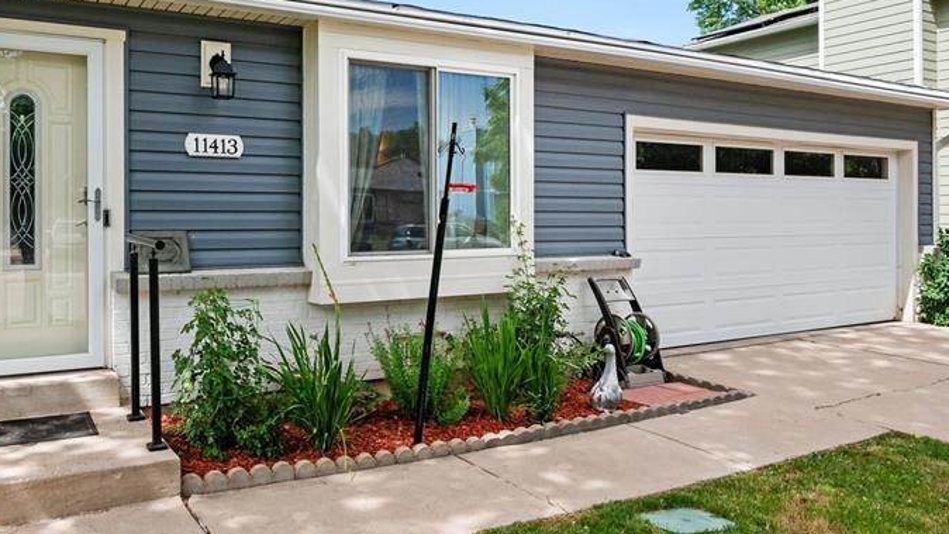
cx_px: 343
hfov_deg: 68.5
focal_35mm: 27
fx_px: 679
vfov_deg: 42.8
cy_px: 245
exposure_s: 1/250
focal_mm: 17
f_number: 8
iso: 400
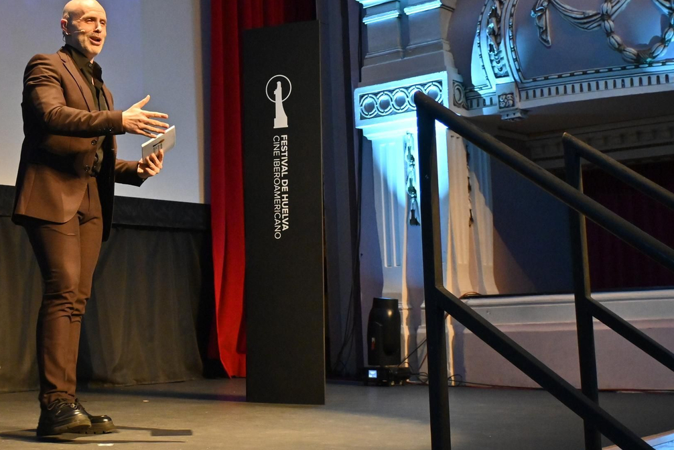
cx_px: 168
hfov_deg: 31.8
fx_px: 1161
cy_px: 177
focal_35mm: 62
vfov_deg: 21.9
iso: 2500
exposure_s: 1/125
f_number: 4.5
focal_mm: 26
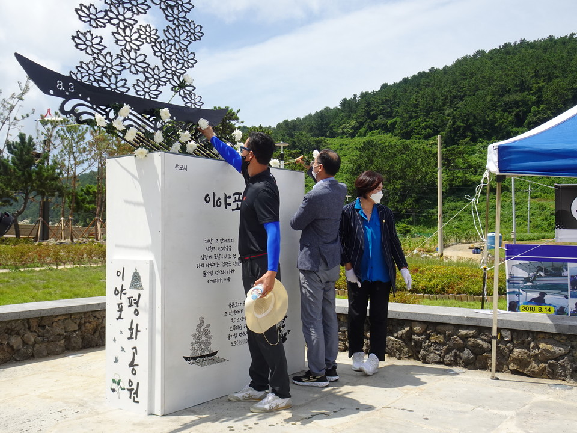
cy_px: 216
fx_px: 583
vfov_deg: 40.7
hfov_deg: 52.6
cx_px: 288
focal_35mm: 35
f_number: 4
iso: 80
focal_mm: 5.9
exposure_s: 1/800
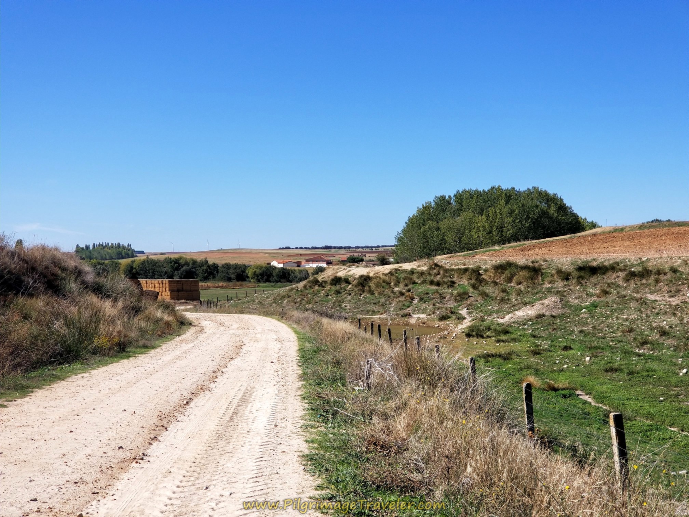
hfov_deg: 36.8
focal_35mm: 52
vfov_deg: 28.0
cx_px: 344
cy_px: 258
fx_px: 1035
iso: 25
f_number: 2.4
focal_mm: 6
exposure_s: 1/1081
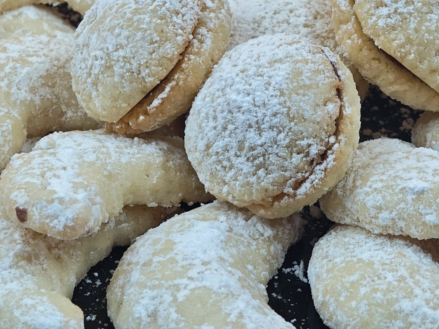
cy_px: 126
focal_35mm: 107
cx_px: 292
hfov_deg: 18.3
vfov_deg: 13.8
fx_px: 1357
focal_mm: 9
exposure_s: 1/100
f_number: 2
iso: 80
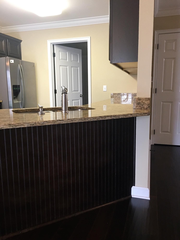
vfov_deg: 61.7
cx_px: 90
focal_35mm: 29
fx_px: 201
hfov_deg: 48.2
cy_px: 120
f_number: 2.2
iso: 80
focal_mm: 4.15
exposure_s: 1/15
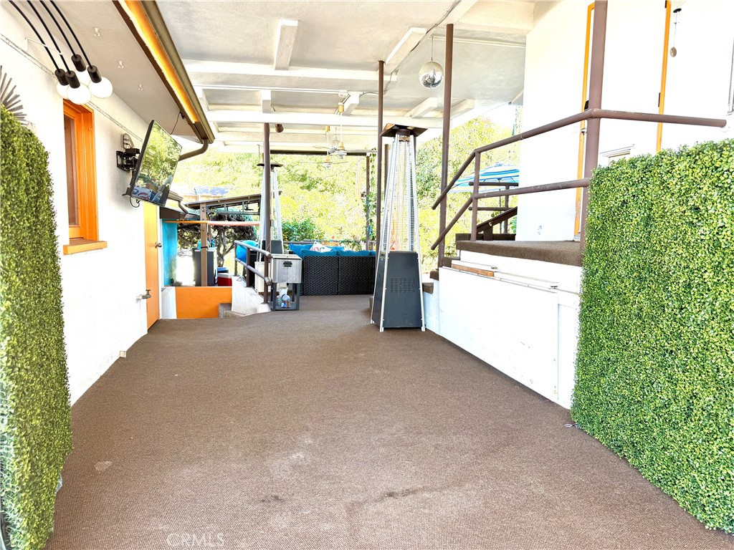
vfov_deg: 56.8
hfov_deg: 71.6
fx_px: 509
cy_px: 275
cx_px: 367
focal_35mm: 24
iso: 80
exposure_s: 1/142
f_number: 1.78
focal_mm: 6.76
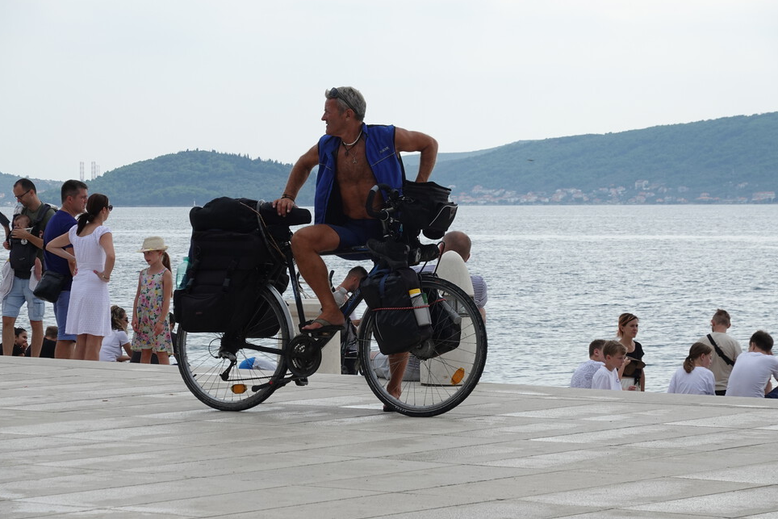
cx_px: 380
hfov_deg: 15.0
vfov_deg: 10.0
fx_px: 2961
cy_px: 253
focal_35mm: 137
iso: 125
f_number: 8
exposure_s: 1/200
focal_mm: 47.86
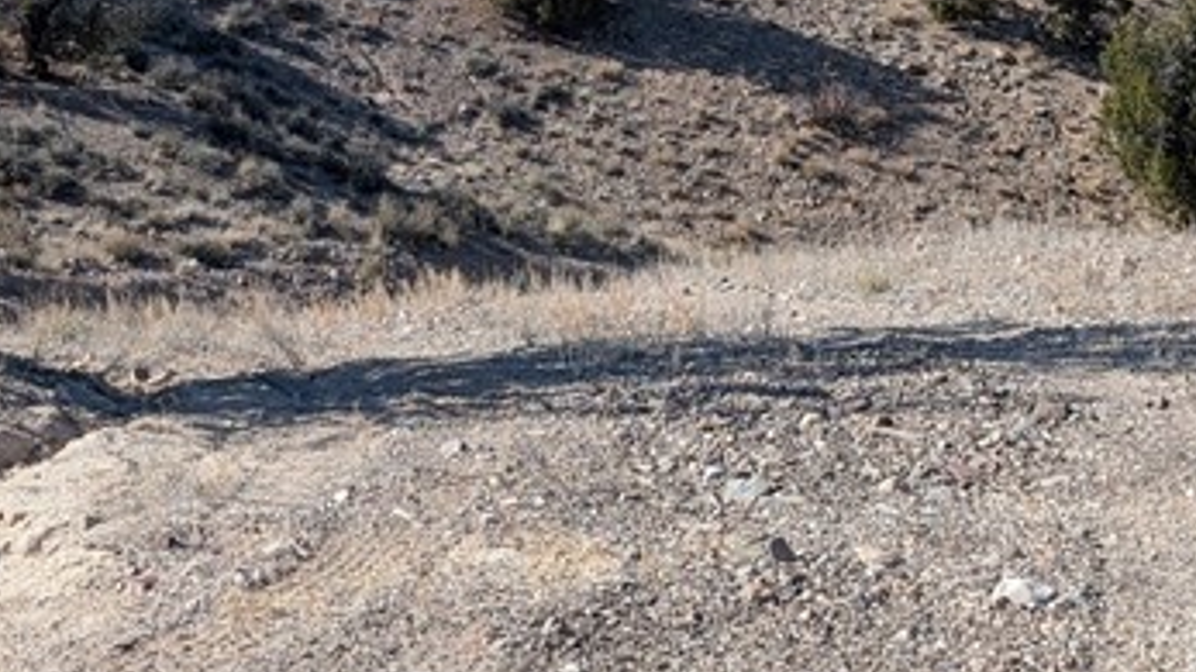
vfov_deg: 15.1
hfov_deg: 27.4
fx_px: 2441
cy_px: -165
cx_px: 412
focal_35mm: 77
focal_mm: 6.9
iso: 23
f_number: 1.68
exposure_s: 1/1119
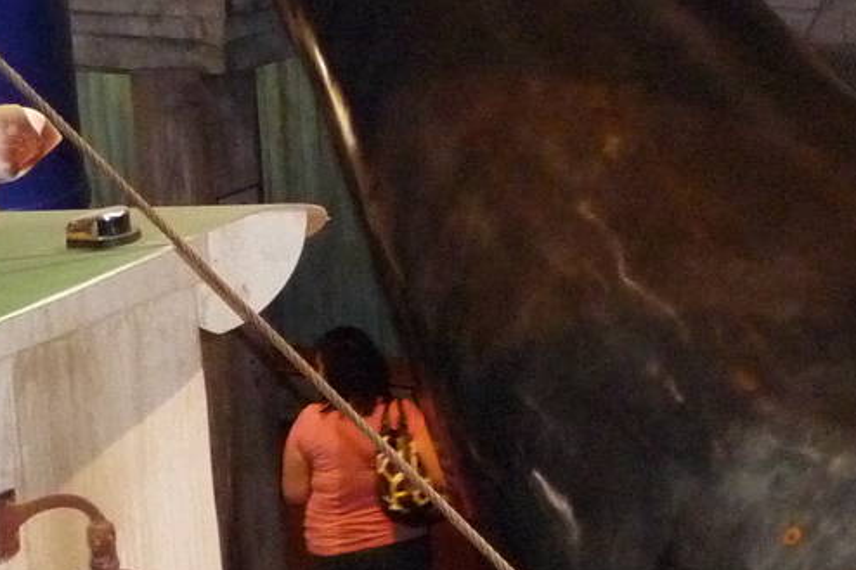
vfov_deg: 10.7
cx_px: 757
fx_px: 3042
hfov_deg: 15.8
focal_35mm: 128
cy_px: 440
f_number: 3.8
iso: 640
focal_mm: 6.3
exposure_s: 1/30
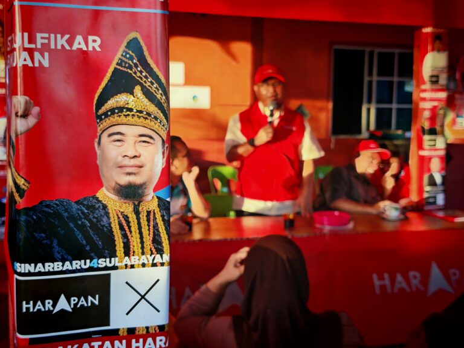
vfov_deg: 30.3
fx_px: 643
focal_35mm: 48
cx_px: 232
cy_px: 174
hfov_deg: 39.7
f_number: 1.4
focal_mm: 6.83
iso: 50
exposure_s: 1/150
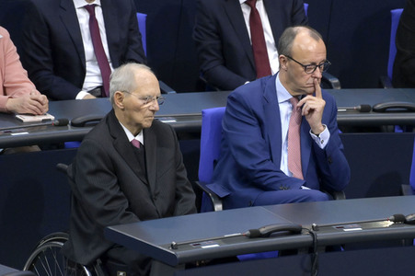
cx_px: 208
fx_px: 4723
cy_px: 138
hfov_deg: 5.0
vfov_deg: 3.3
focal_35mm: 410
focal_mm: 410
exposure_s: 1/400
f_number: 5.6
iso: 10000
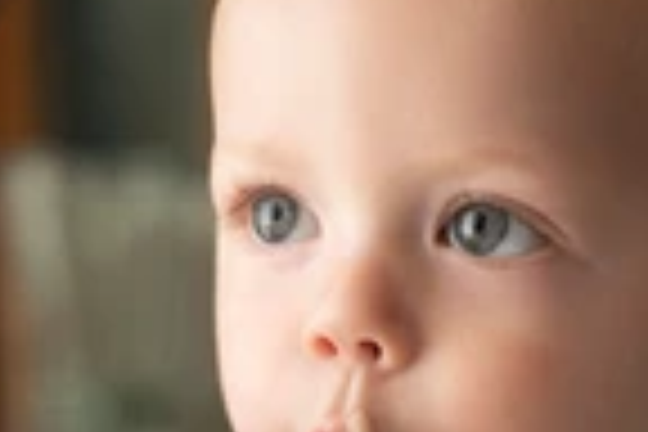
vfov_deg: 9.2
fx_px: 2628
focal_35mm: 146
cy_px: 616
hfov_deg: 14.1
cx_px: 351
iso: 1250
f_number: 2
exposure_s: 1/200
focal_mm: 35
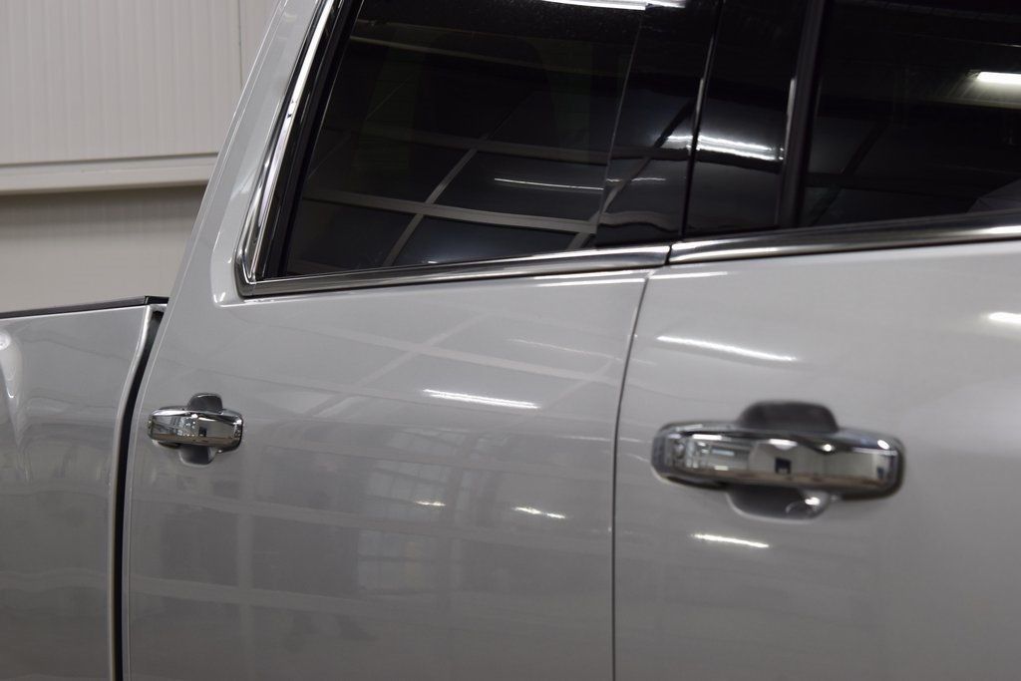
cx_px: 510
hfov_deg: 29.2
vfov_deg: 19.7
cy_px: 340
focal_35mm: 69
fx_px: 1957
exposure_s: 1/25
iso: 400
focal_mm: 46
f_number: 7.1
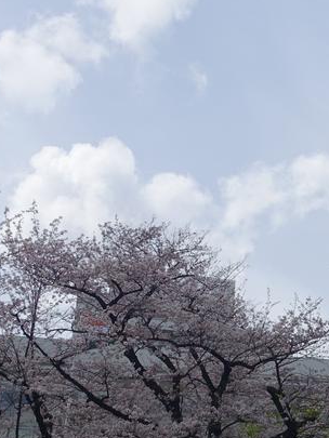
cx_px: 534
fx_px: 1191
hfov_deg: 14.4
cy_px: 270
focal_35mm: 94
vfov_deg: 20.8
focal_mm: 12.2
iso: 125
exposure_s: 1/100
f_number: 5.6
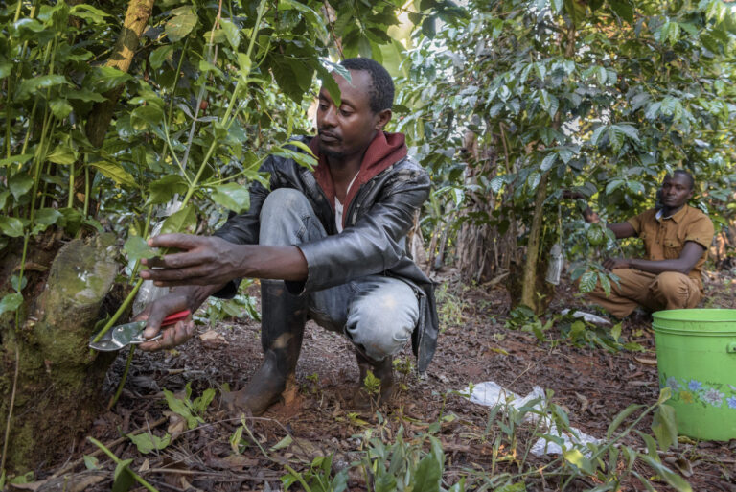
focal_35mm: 27
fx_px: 552
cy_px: 246
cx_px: 368
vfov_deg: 48.0
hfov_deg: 67.4
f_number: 5
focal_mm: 27
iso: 1250
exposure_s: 1/160
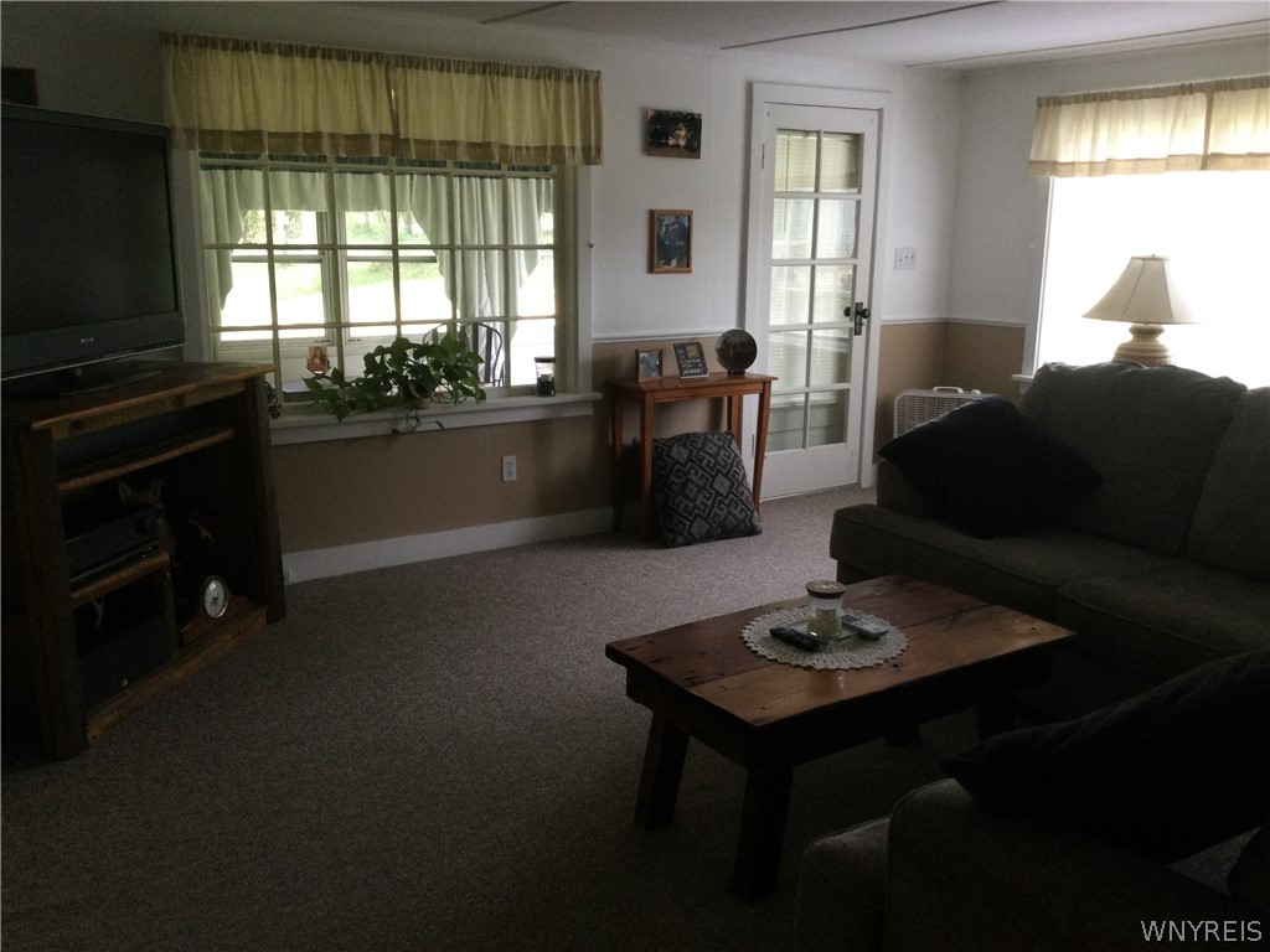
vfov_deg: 45.4
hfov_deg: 58.4
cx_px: 635
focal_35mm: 31
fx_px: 1137
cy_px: 476
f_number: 2.4
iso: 80
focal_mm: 3.3
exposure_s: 1/30
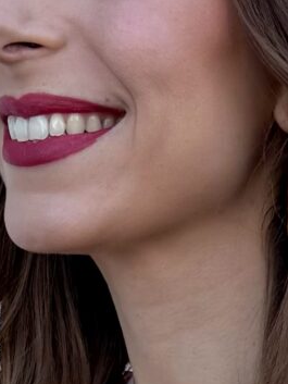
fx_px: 1929
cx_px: 272
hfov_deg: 8.5
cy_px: 904
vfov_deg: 10.0
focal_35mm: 174
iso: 80
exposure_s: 1/765
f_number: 1.78
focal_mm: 6.76
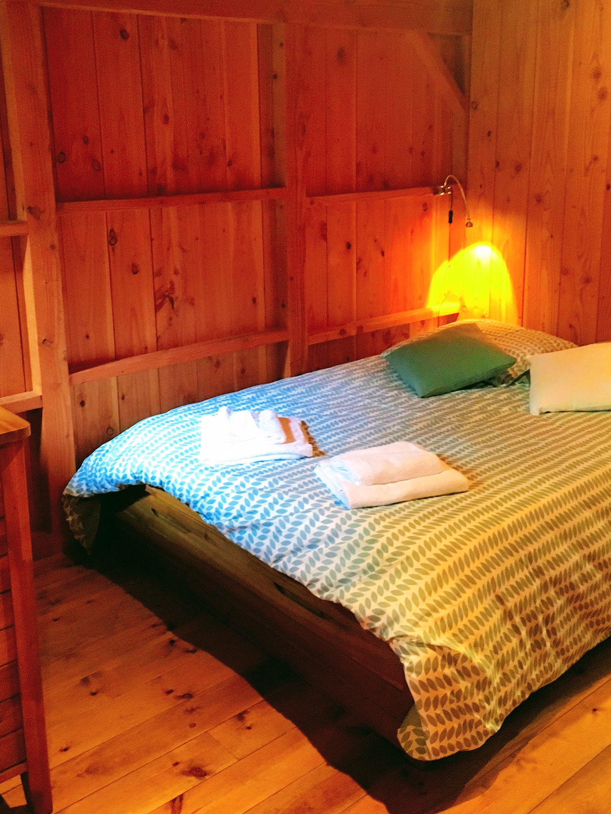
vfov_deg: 51.0
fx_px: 847
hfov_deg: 39.5
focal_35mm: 36
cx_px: 256
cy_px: 325
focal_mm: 4.15
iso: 200
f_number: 2.2
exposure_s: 1/17
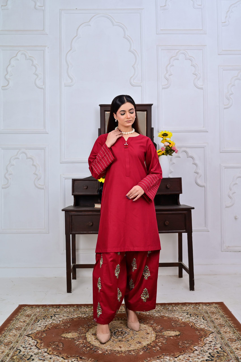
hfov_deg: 37.8
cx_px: 120
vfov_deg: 54.5
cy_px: 181
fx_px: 352
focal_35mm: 35
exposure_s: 1/160
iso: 250
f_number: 4
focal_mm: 35
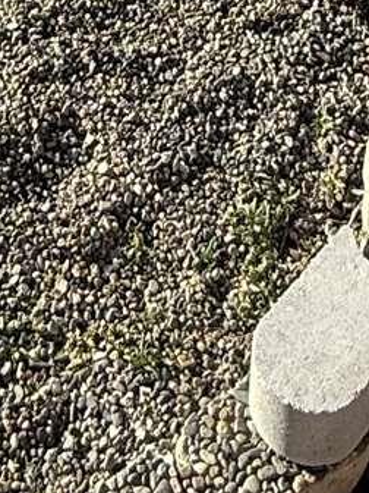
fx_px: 1364
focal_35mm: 96
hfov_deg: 15.4
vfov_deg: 14.1
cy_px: -691
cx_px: 136
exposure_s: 1/864
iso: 50
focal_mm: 2.22
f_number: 2.2
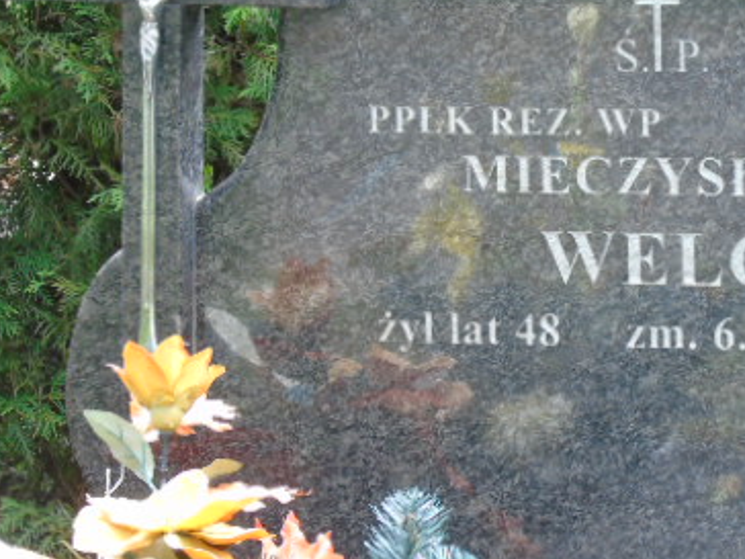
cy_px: 303
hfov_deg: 9.1
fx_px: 4692
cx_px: 508
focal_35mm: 218
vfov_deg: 6.8
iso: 160
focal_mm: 22
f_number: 4.6
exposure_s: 1/40
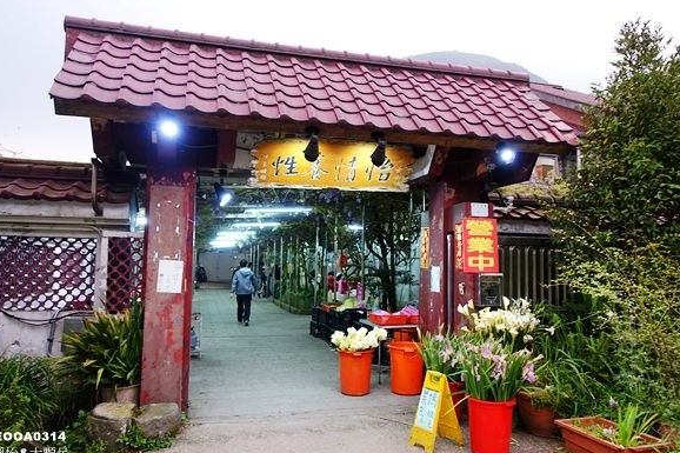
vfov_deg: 47.9
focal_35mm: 27
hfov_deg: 67.4
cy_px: 229
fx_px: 510
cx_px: 348
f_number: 1.8
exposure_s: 1/30
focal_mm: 8.8
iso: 320
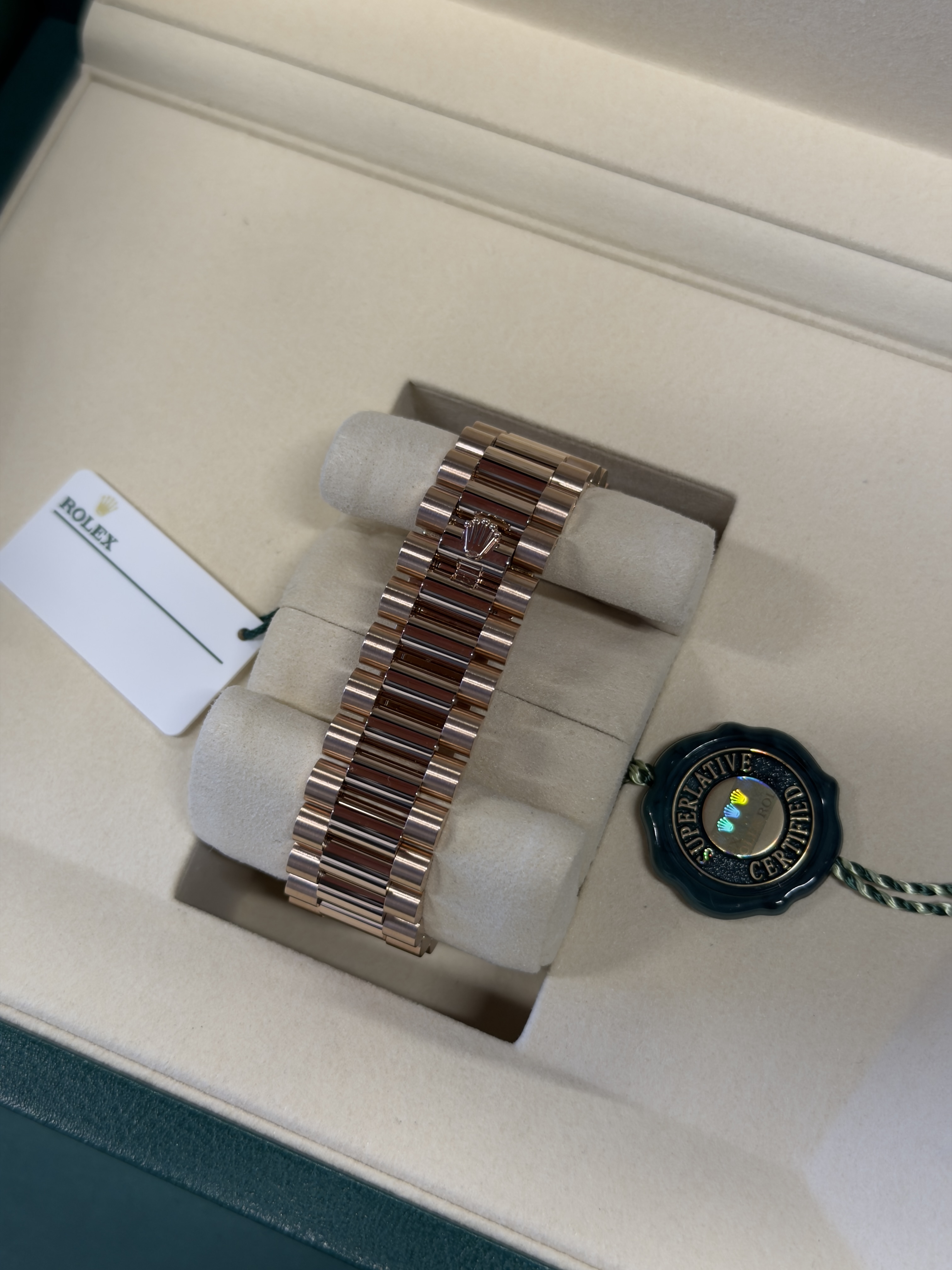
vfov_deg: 39.7
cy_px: 635
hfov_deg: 30.3
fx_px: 1760
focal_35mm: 48
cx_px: 476
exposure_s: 1/50
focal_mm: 6.76
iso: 64
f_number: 1.78
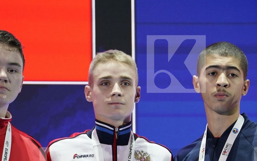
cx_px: 176
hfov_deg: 5.0
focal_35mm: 420
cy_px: 176
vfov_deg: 3.1
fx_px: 2943
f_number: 2.8
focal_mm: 186
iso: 500
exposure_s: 1/250
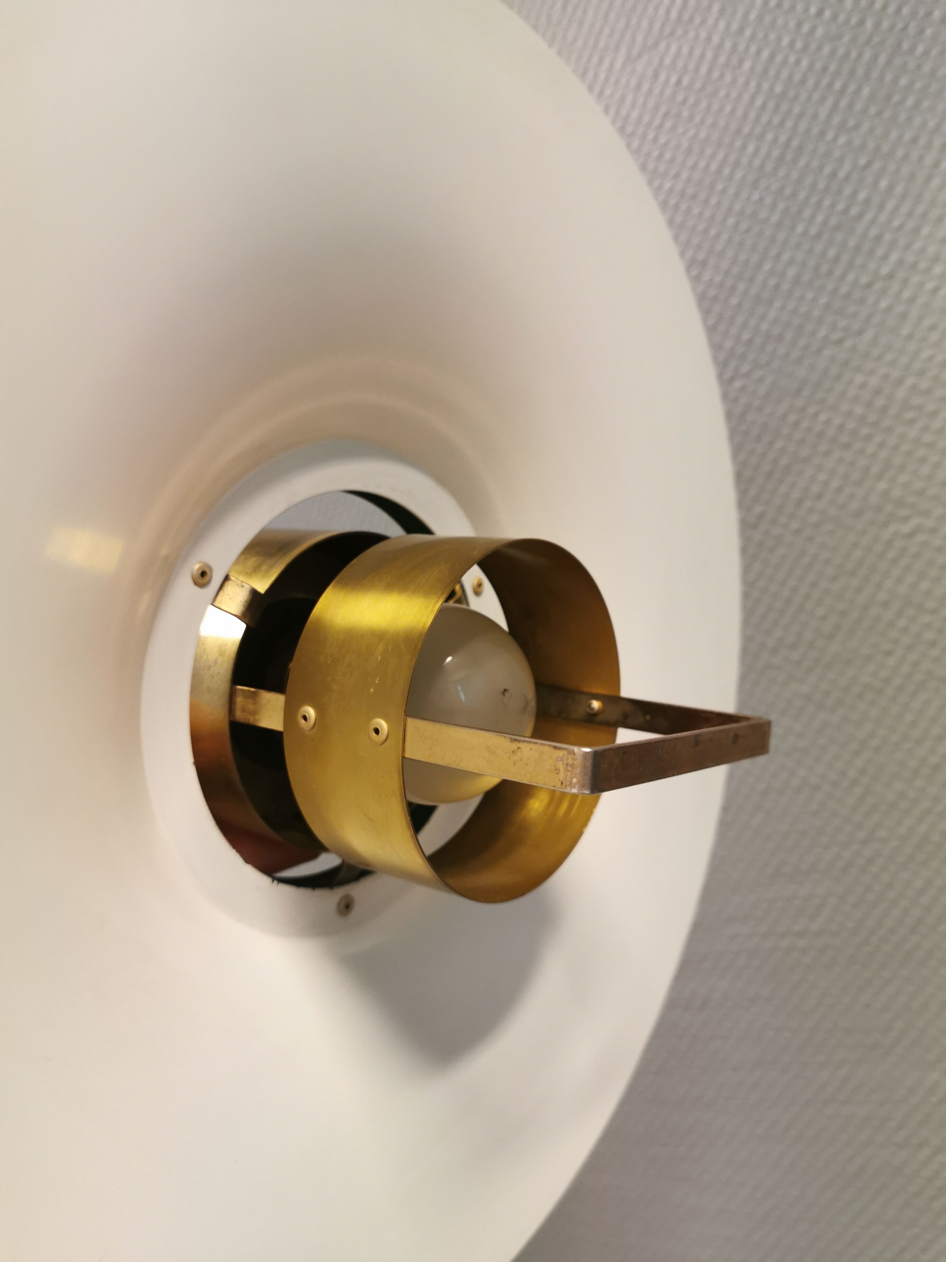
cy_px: 631
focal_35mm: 27
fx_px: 984
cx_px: 473
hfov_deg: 51.4
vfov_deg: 65.3
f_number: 1.6
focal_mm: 5.56
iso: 200
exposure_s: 1/60
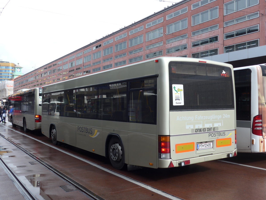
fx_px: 277
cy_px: 100
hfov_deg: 51.4
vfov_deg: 39.7
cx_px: 133
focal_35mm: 36
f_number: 2.8
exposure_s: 1/640
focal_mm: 7.5
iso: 80
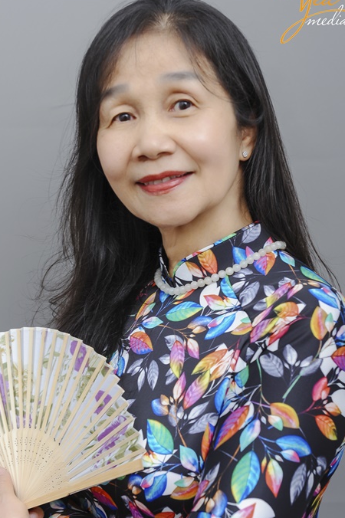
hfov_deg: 15.5
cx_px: 169
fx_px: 1266
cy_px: 302
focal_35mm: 88
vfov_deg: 23.1
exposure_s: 1/160
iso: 400
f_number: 5
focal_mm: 70
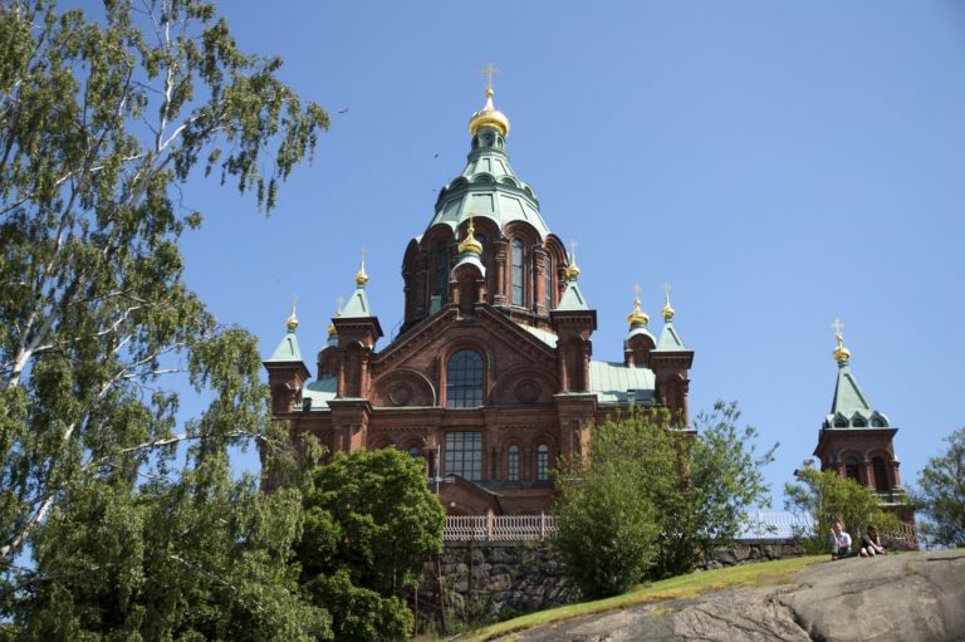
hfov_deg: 51.3
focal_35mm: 38
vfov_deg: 35.4
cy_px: 321
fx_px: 1005
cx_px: 482
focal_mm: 25
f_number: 3.2
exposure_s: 1/2500
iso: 200
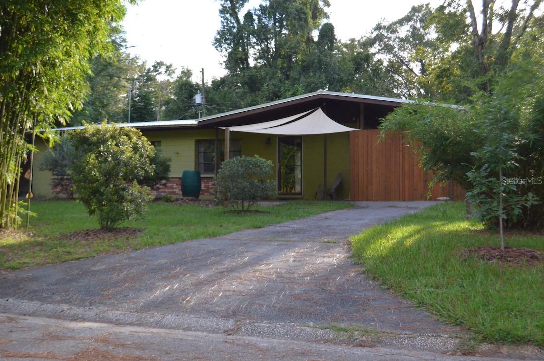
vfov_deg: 34.1
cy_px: 180
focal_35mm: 39
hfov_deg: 49.6
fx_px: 588
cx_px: 272
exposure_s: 1/3200
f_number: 4.2
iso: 3200
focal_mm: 26
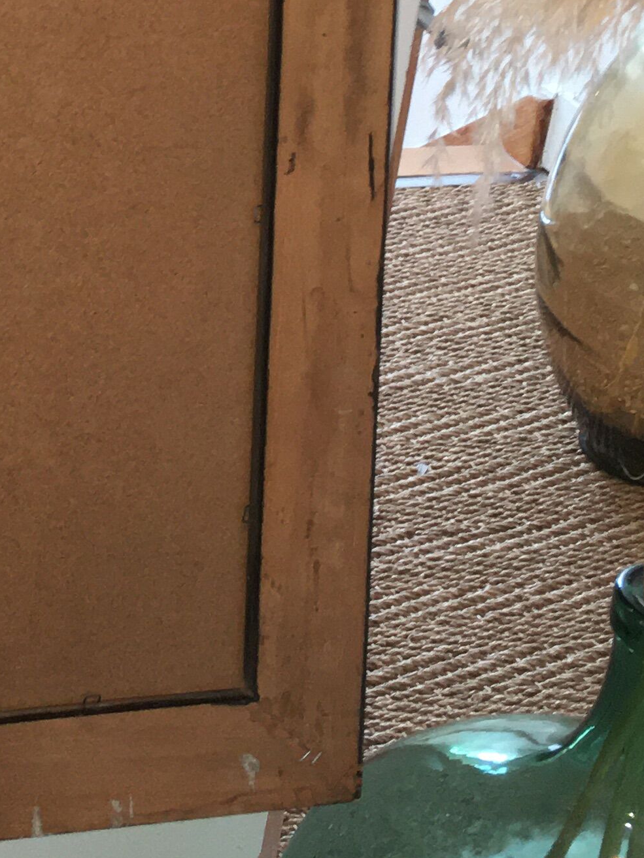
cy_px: -22
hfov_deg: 15.7
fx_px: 2208
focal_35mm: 89
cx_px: -207
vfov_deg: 21.2
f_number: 2.2
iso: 80
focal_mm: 4.15
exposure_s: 1/33
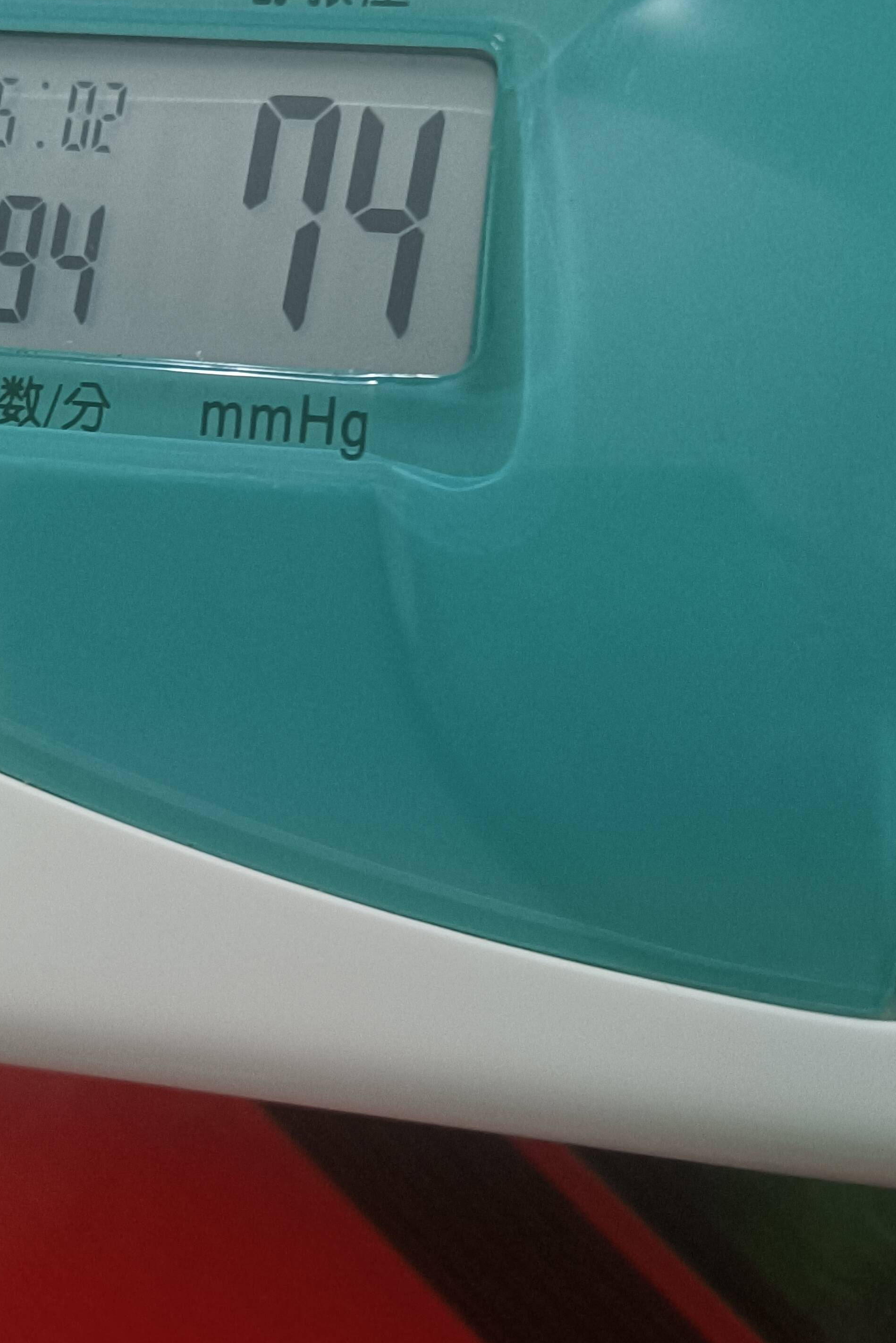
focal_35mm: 38
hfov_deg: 34.7
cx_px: 281
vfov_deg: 50.7
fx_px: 1418
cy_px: 642
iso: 1159
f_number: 1.8
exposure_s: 1/25
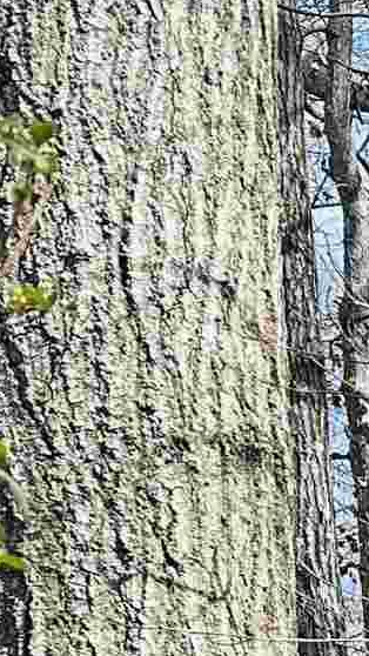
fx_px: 2504
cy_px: 1330
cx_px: 1556
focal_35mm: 144
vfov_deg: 12.9
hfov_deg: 6.5
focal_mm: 6.86
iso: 80
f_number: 1.78
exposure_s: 1/1562
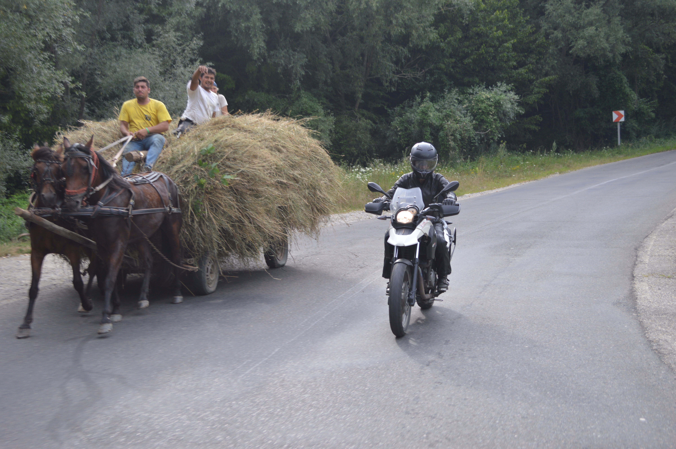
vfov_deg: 29.8
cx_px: 338
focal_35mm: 45
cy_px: 224
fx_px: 844
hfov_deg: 43.6
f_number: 4.5
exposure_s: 1/200
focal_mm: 30
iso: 100
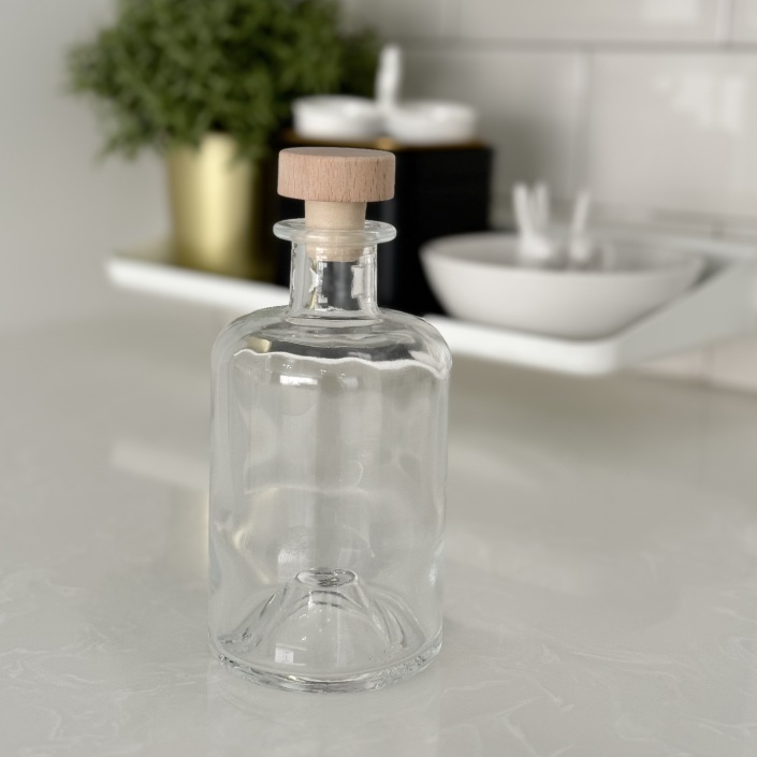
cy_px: 346
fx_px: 1484
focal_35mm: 60
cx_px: 367
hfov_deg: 28.6
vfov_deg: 28.6
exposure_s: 1/175
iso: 50
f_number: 1.78
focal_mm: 6.76
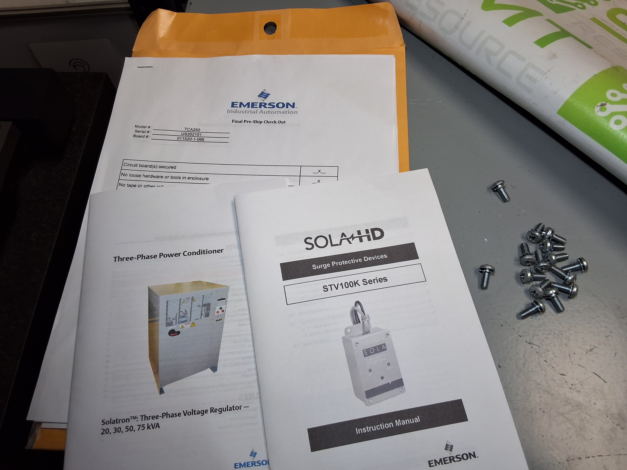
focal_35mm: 28
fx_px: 507
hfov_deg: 63.4
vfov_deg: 49.7
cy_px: 235
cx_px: 314
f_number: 1.9
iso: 40
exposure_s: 1/60
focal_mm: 2.91
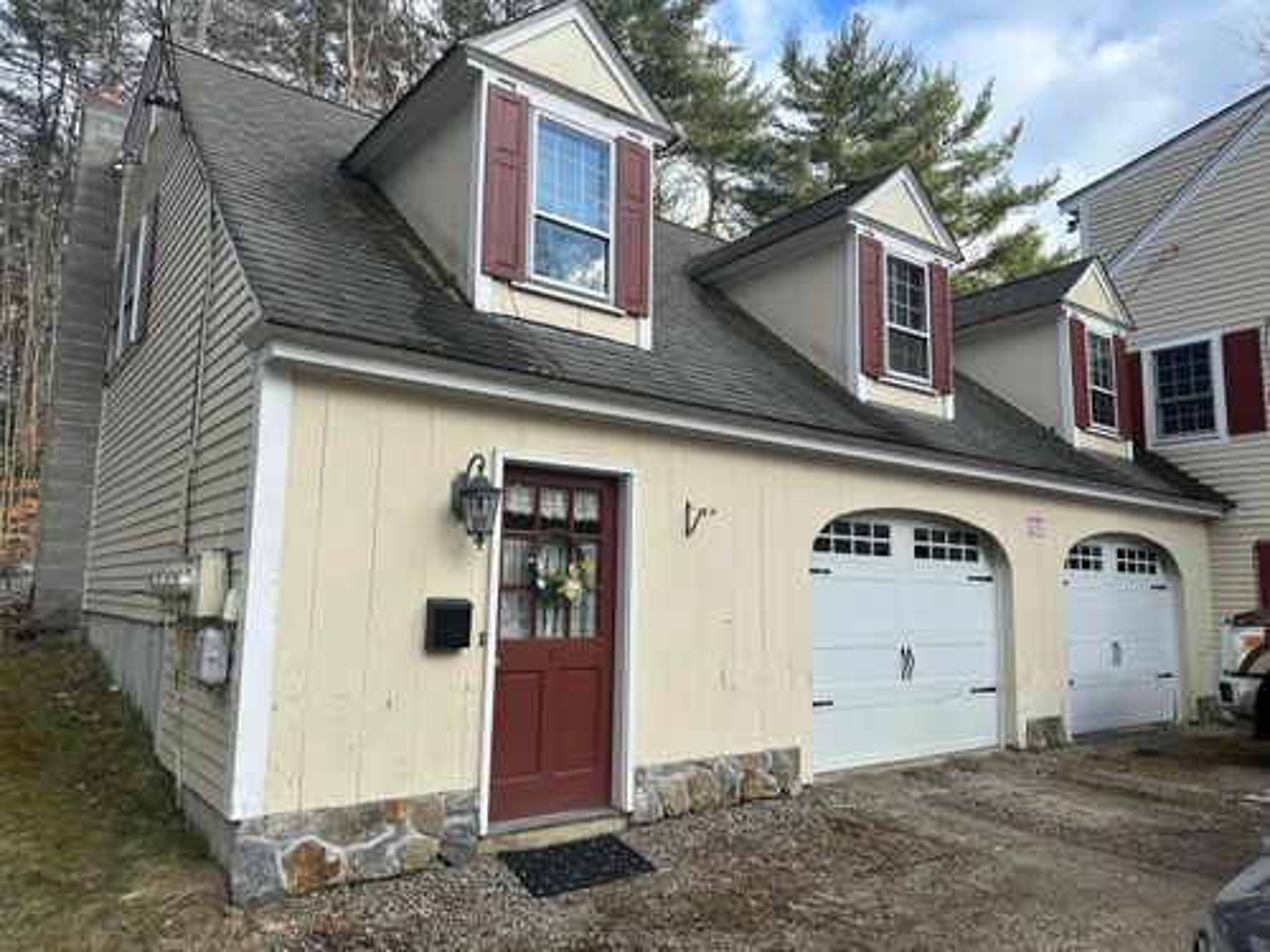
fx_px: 881
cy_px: 476
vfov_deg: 56.8
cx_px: 635
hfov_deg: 71.6
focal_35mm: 24
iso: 80
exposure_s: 1/1988
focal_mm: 6.86
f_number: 1.78
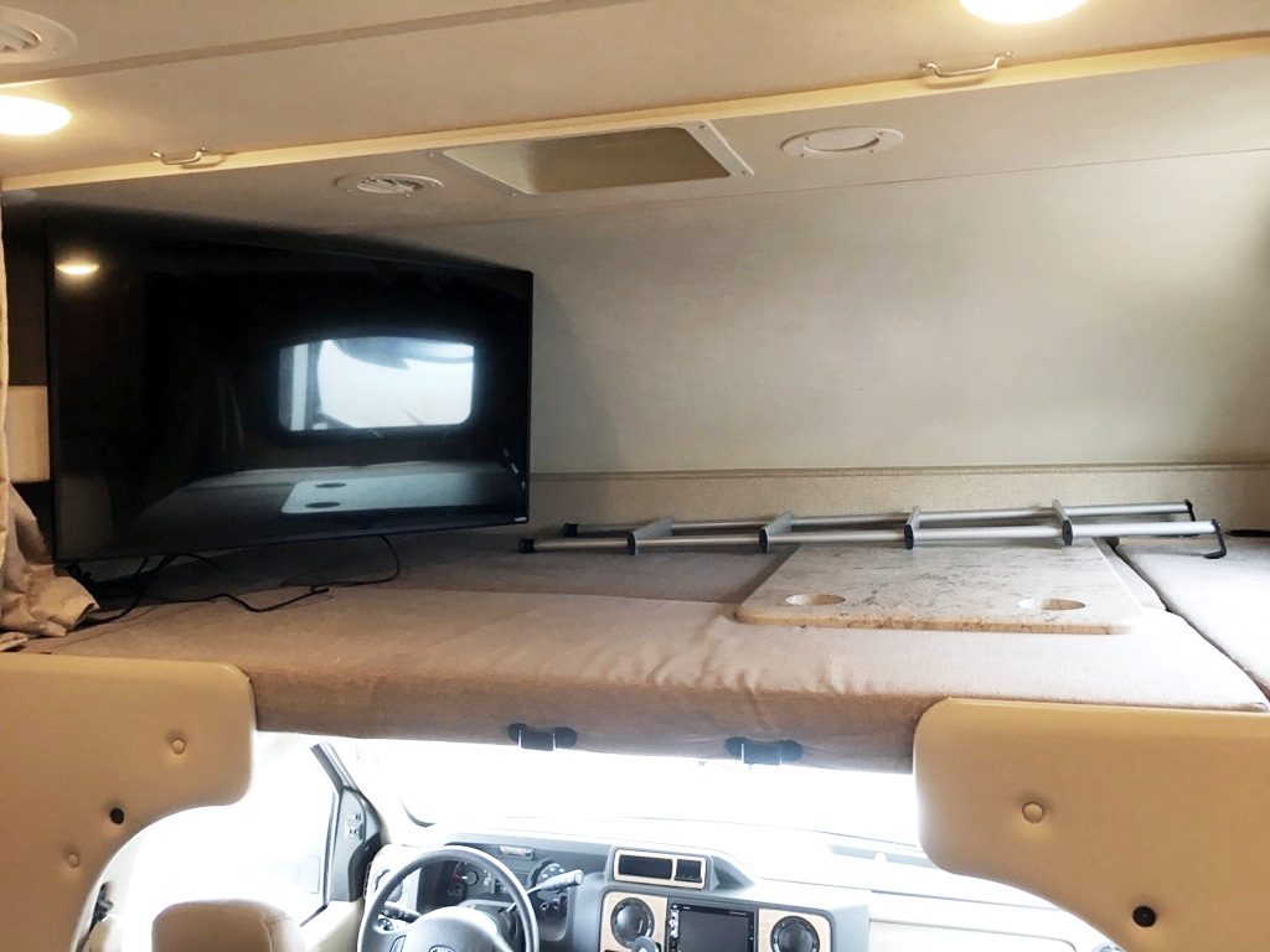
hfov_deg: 61.7
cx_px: 635
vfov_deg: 48.2
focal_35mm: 29
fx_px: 1064
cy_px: 476
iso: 50
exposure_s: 1/30
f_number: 2.2
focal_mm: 4.15
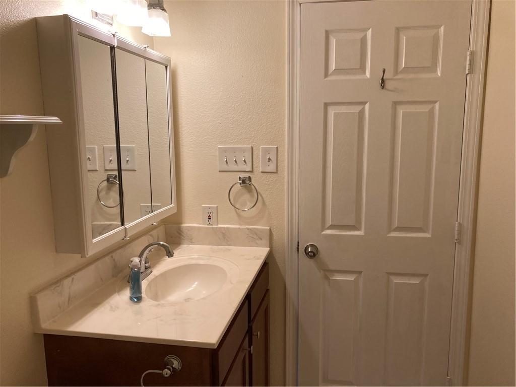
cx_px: 258
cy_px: 194
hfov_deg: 63.4
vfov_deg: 49.7
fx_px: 417
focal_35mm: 28
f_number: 1.8
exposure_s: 1/120
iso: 40
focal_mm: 3.99
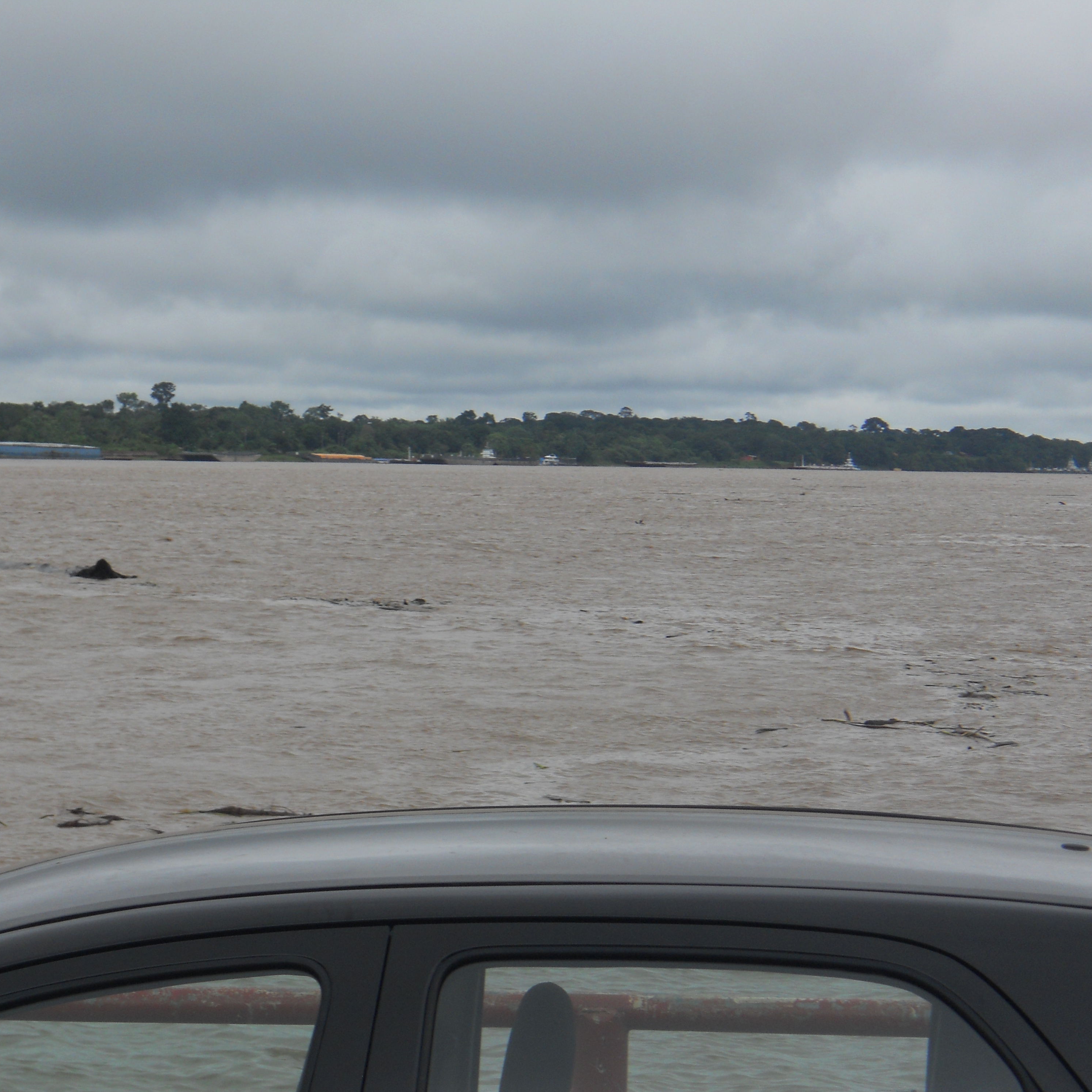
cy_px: 546
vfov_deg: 14.8
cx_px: 485
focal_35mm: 118
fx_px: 4211
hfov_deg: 14.8
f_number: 5.4
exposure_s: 1/400
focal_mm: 17.9
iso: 80
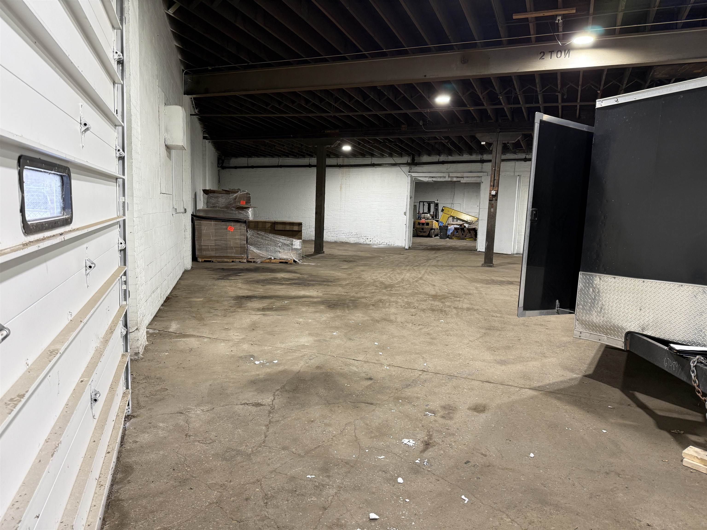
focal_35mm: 24
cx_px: 354
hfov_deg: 71.6
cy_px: 265
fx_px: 490
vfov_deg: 56.8
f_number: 1.78
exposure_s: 1/120
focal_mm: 6.76
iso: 160
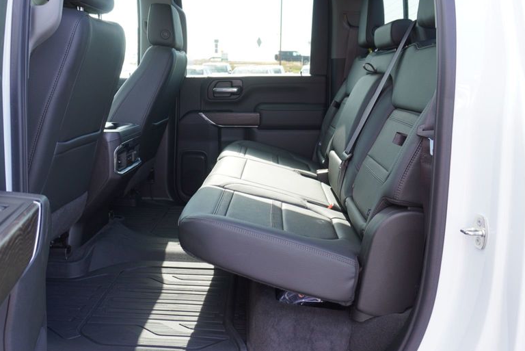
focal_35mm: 32
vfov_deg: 41.1
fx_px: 467
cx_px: 223
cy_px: 151
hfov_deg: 58.4
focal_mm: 16
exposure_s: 1/80
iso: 100
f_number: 4.5
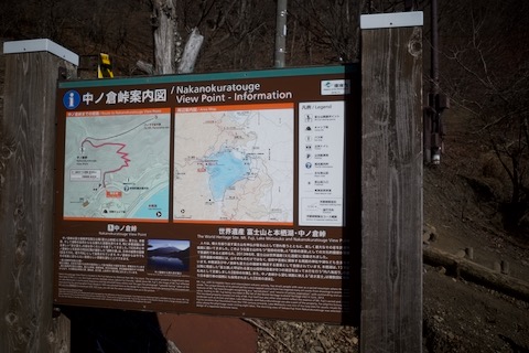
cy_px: 176
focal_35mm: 28
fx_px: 411
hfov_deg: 65.5
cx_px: 264
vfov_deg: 46.4
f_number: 5.6
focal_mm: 18.3
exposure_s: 1/1250
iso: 100
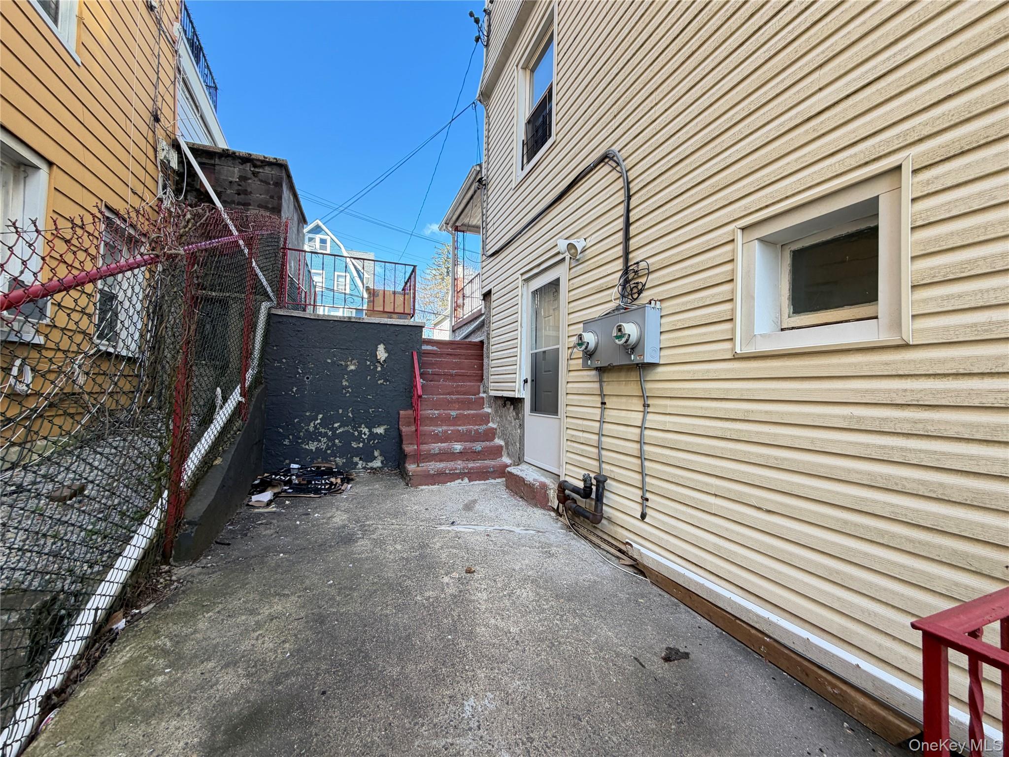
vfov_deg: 85.7
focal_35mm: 14
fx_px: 408
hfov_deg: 102.1
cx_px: 504
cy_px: 378
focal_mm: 2.22
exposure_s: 1/143
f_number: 2.2
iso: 50
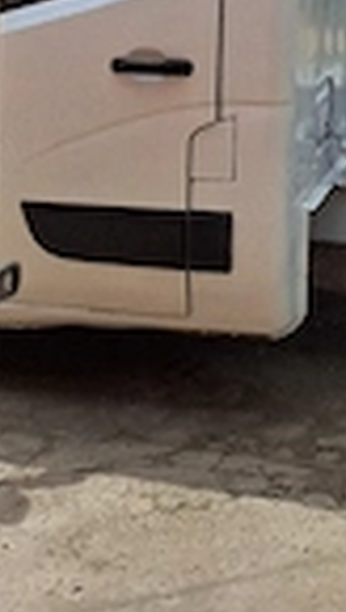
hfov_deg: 16.7
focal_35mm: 69
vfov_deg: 26.9
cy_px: -131
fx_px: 1121
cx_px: 430
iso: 40
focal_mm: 5.54
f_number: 1.8
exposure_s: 1/10000
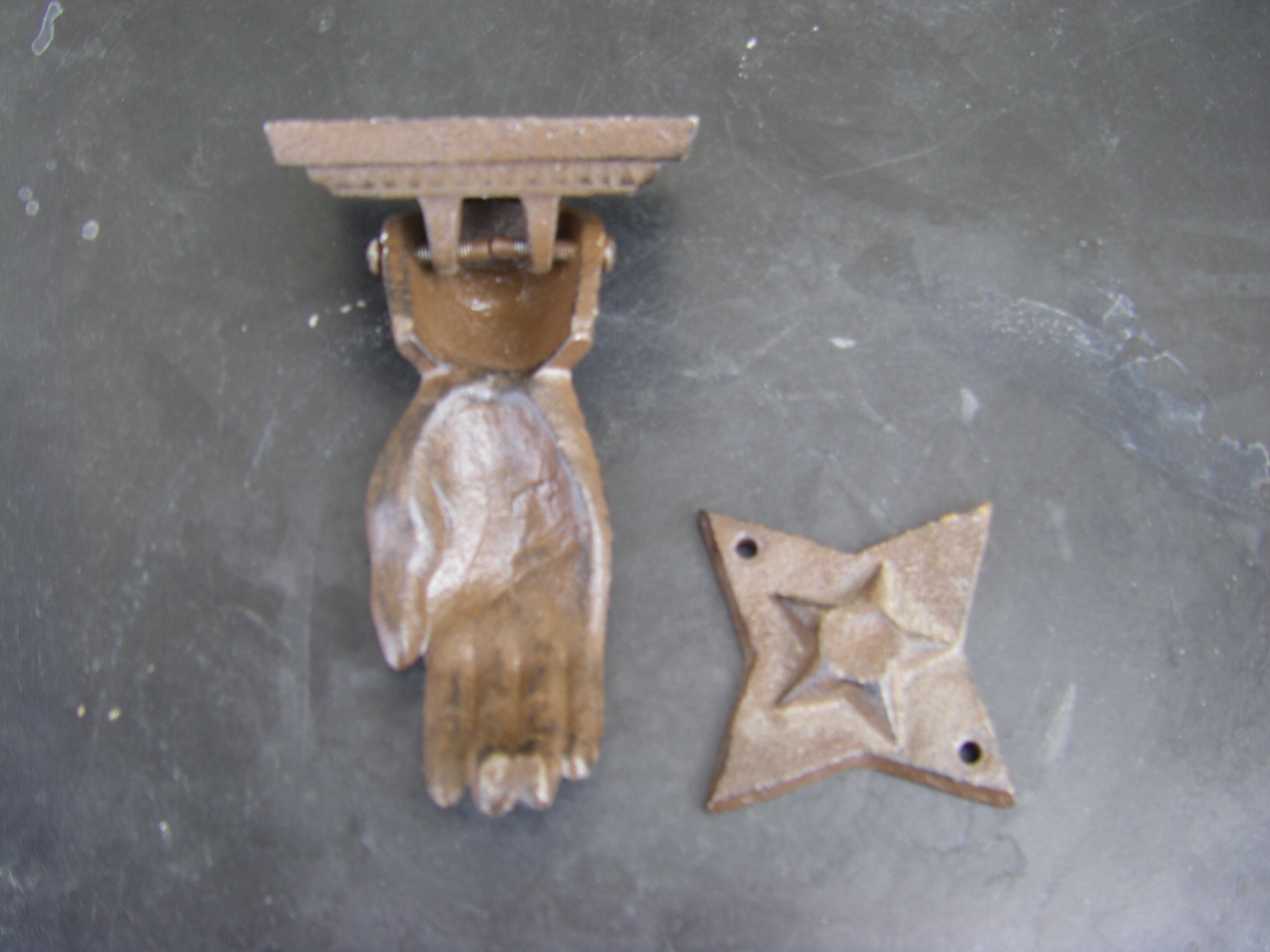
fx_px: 1394
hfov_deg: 49.0
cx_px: 635
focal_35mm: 38
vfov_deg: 37.7
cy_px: 476
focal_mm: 6.3
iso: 64
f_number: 3.5
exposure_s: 1/50
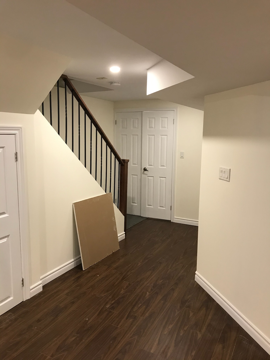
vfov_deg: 63.4
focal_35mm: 28
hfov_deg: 49.7
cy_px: 180
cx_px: 135
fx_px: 291
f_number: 1.8
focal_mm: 3.99
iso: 40
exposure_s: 1/15
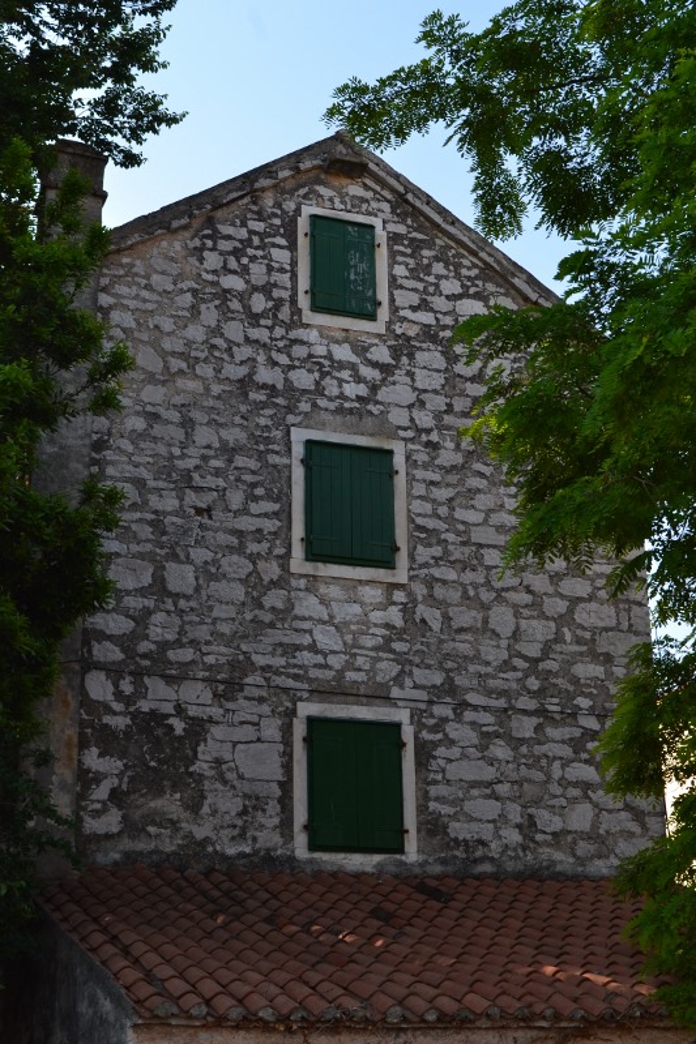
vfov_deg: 36.9
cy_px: 522
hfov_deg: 25.0
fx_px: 1567
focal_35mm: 54
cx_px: 348
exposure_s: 1/250
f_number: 10
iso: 400
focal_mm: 36
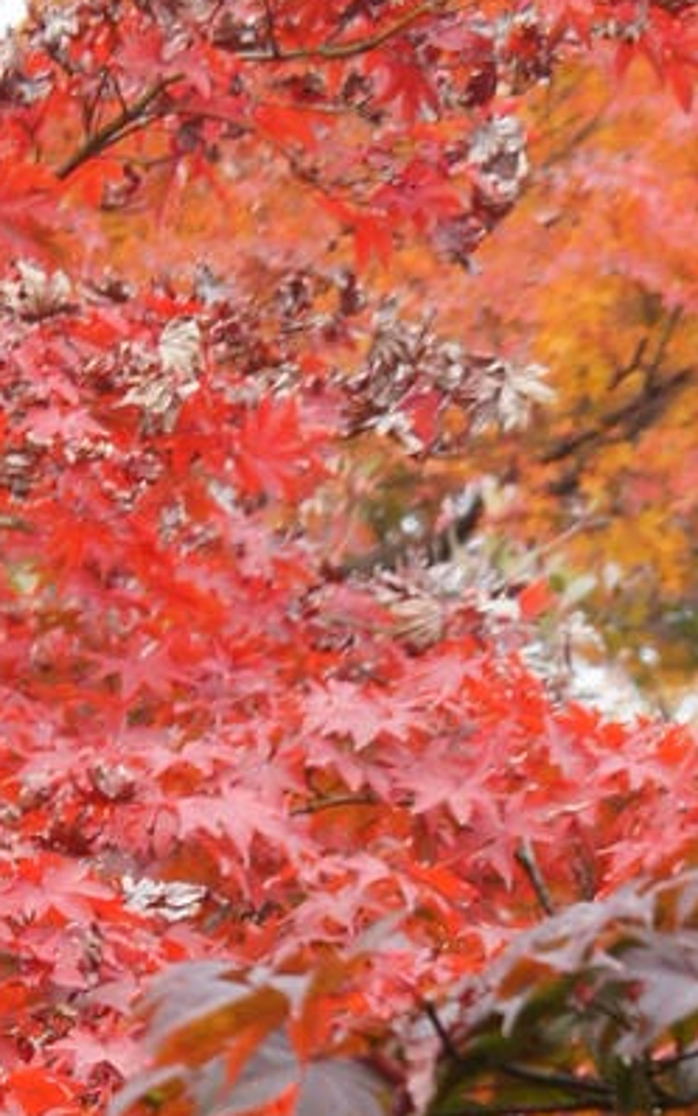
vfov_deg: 6.6
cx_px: 751
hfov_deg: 4.2
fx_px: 9398
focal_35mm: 309
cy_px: 2219
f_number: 5
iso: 800
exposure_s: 1/80
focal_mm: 45
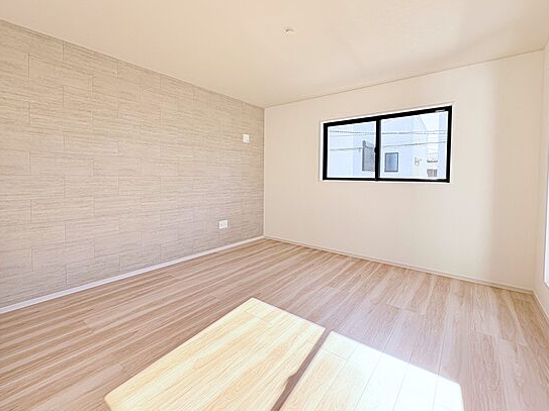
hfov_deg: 94.5
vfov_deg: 77.8
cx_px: 271
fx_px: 254
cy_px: 183
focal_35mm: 16
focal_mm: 2.22
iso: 40
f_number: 2.2
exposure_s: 1/122
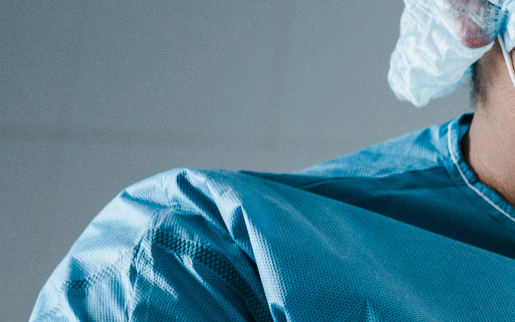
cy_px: 209
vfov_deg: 5.7
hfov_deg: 8.2
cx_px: 1329
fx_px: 3243
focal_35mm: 231
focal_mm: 35
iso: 160
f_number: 3.5
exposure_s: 1/200
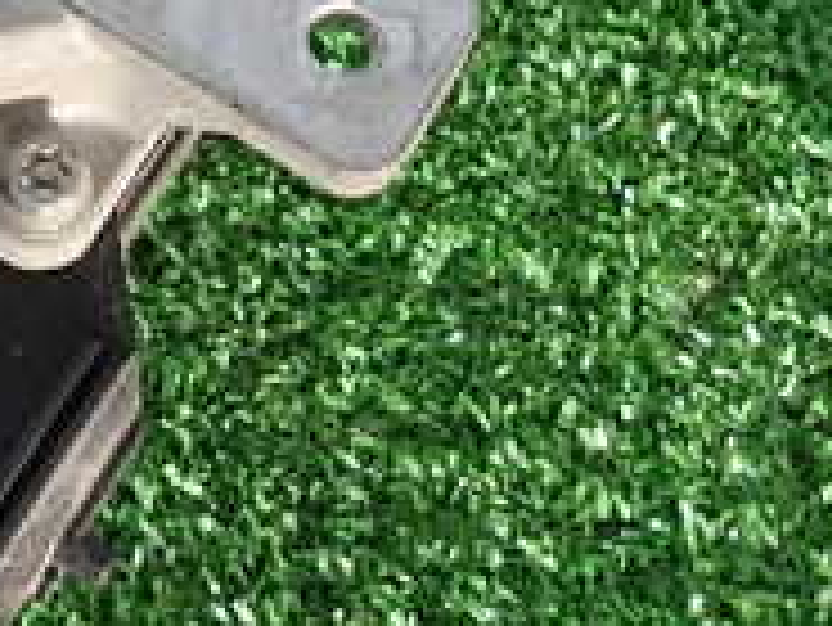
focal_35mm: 81
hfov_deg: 22.8
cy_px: -180
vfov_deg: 17.2
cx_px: -67
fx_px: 1948
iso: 100
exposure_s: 1/80
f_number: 2
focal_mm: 4.5
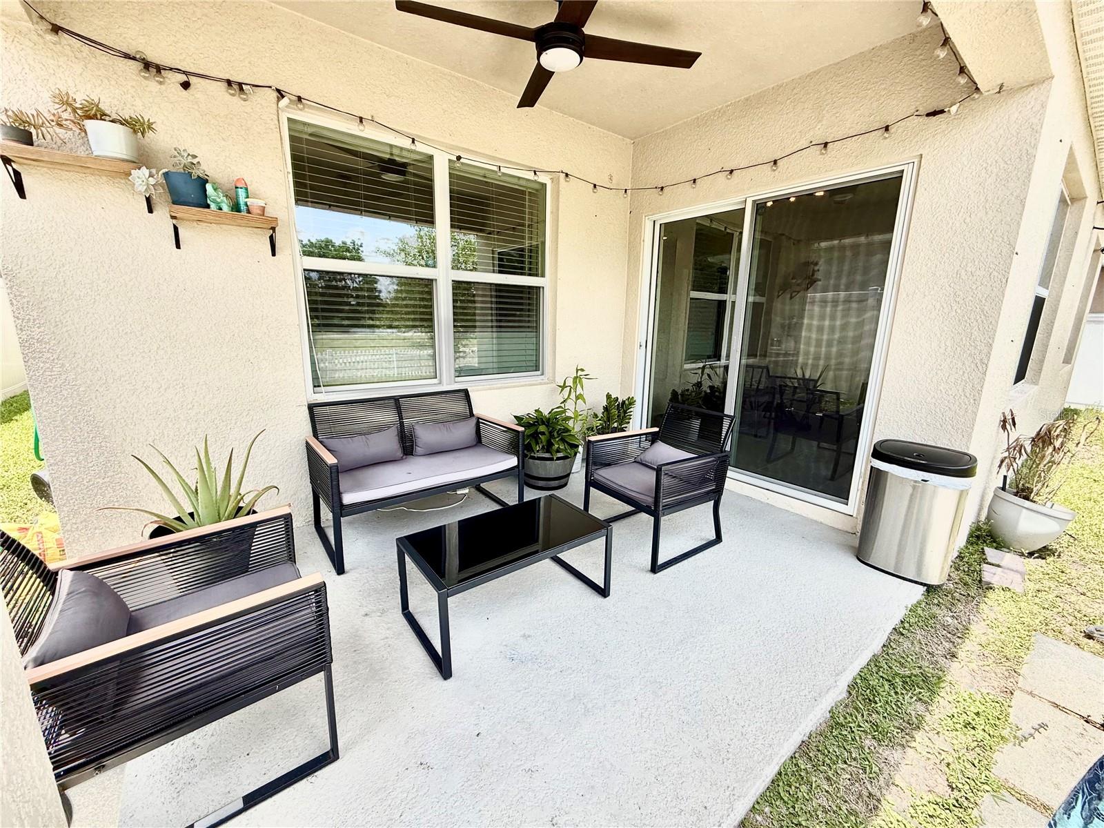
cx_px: 552
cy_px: 414
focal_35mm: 14
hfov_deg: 102.1
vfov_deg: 85.7
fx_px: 446
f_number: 2.2
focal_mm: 2.22
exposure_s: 1/359
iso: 50
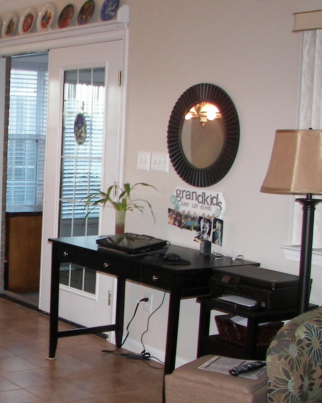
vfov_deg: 28.3
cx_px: -7
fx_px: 798
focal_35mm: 67
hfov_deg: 21.9
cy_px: 213
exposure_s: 1/30
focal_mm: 6
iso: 100
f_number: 2.8
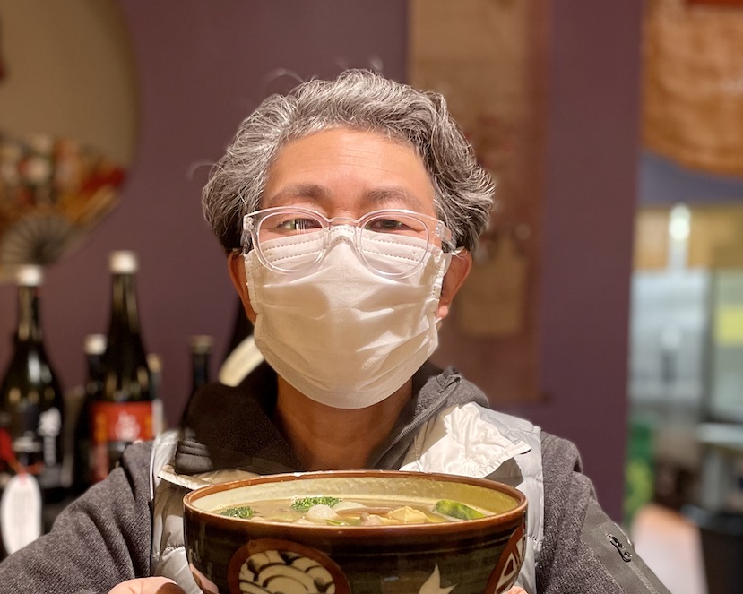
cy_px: 452
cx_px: 302
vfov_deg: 30.3
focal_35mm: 49
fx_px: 1077
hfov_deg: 37.9
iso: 125
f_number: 1.6
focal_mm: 4.2
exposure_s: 1/60
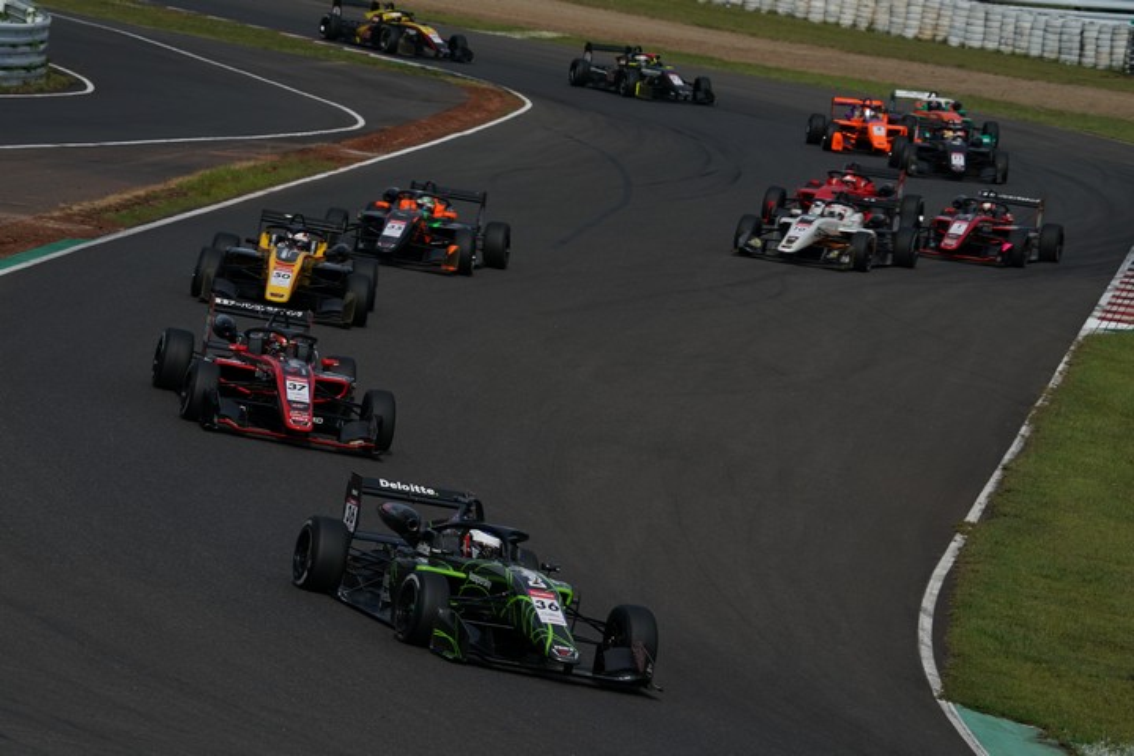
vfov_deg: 4.7
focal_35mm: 295
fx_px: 9292
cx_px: 567
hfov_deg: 7.0
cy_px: 378
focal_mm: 295
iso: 250
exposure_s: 1/800
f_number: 11
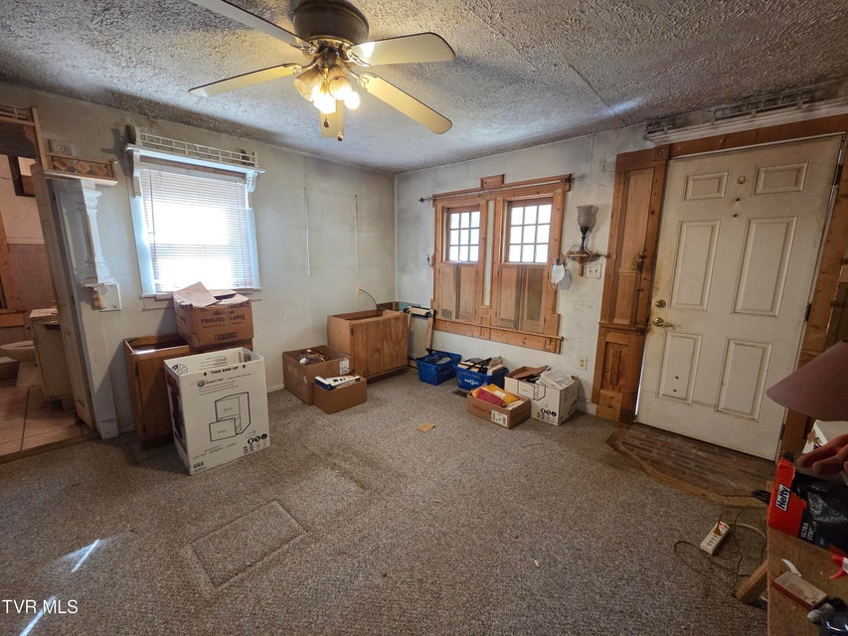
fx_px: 319
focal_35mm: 13
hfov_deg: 106.2
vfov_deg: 89.9
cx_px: 424
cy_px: 318
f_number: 2.2
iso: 500
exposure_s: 1/60
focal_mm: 2.2
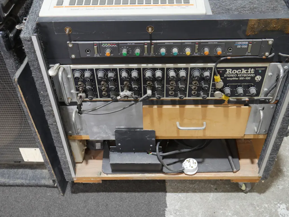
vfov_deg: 36.0
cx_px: 144
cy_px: 108
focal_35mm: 40
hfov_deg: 46.8
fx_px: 334
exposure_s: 1/60
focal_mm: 20
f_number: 4.4
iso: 640
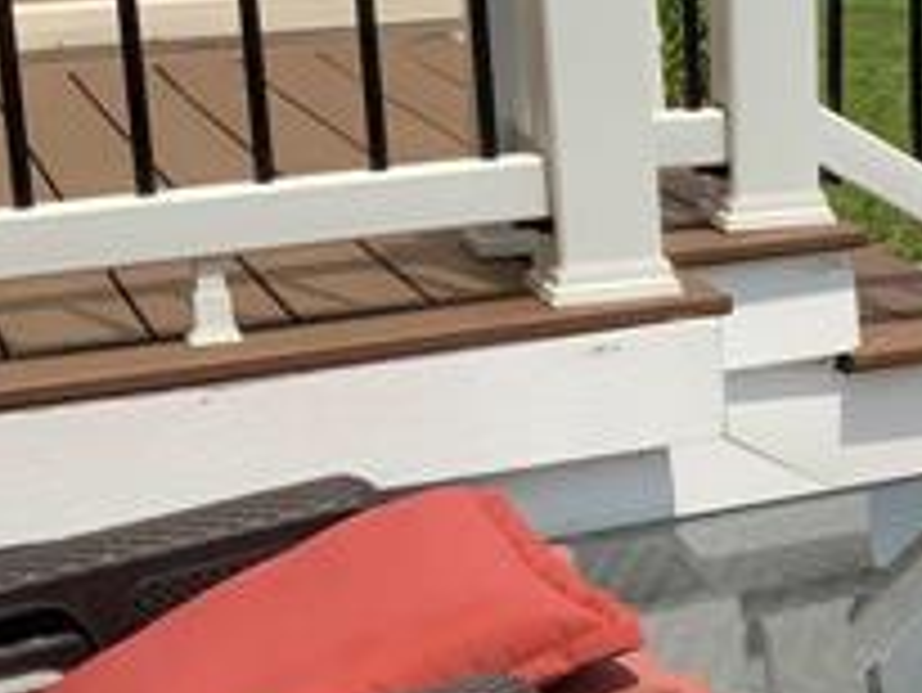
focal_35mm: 102
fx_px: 2718
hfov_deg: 17.8
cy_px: 234
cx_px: 1250
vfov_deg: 14.5
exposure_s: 1/2959
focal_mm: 3
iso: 16
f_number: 1.8
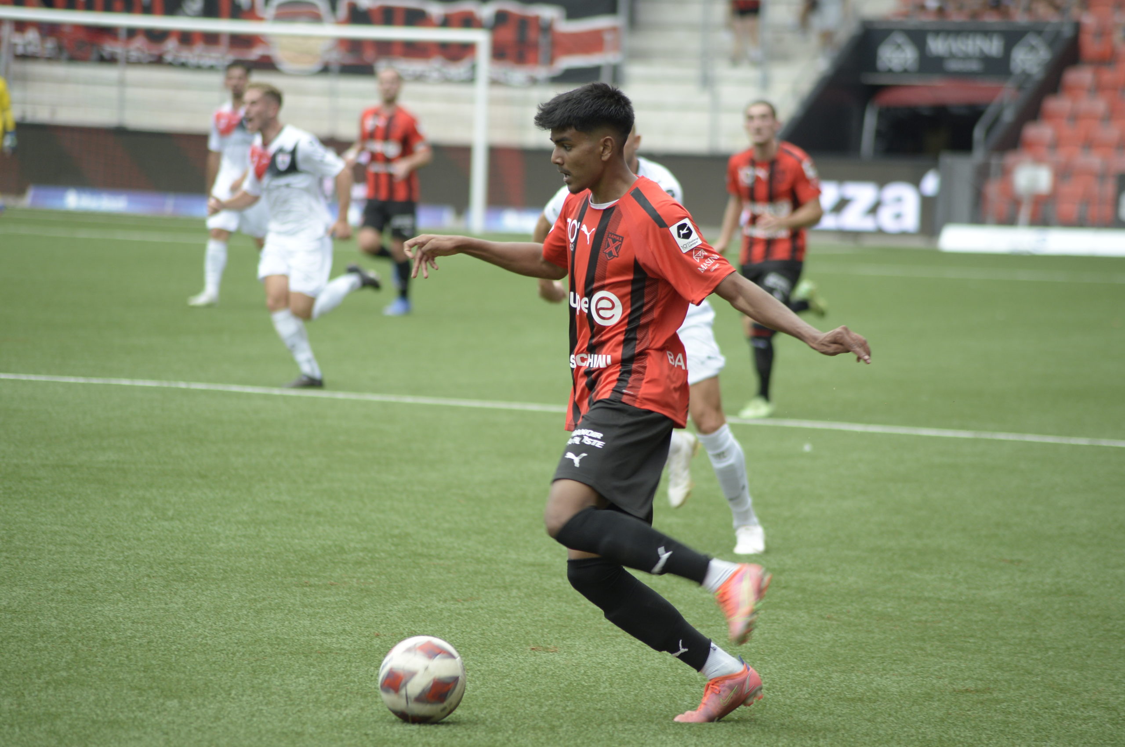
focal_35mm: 230
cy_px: 374
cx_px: 562
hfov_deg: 9.0
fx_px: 7180
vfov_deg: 6.0
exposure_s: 1/400
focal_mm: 230
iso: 1100
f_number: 5
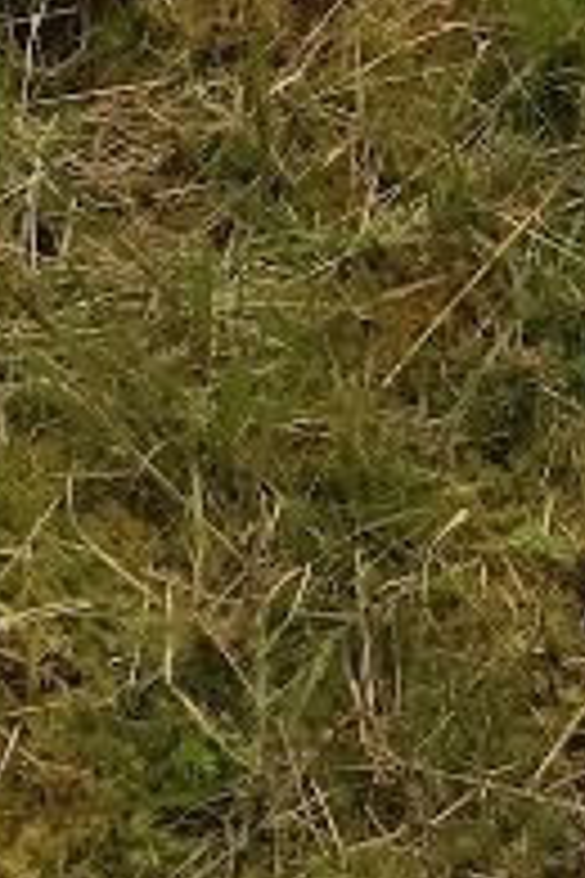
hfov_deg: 8.6
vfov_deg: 10.6
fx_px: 3875
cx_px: 400
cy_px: -1387
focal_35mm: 159
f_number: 1.8
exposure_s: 1/259
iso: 20
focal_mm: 3.99
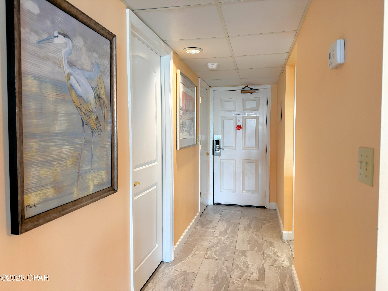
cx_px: 194
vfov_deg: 56.8
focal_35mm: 24
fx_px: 269
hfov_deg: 71.6
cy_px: 146
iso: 160
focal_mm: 6.76
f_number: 1.78
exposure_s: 1/60
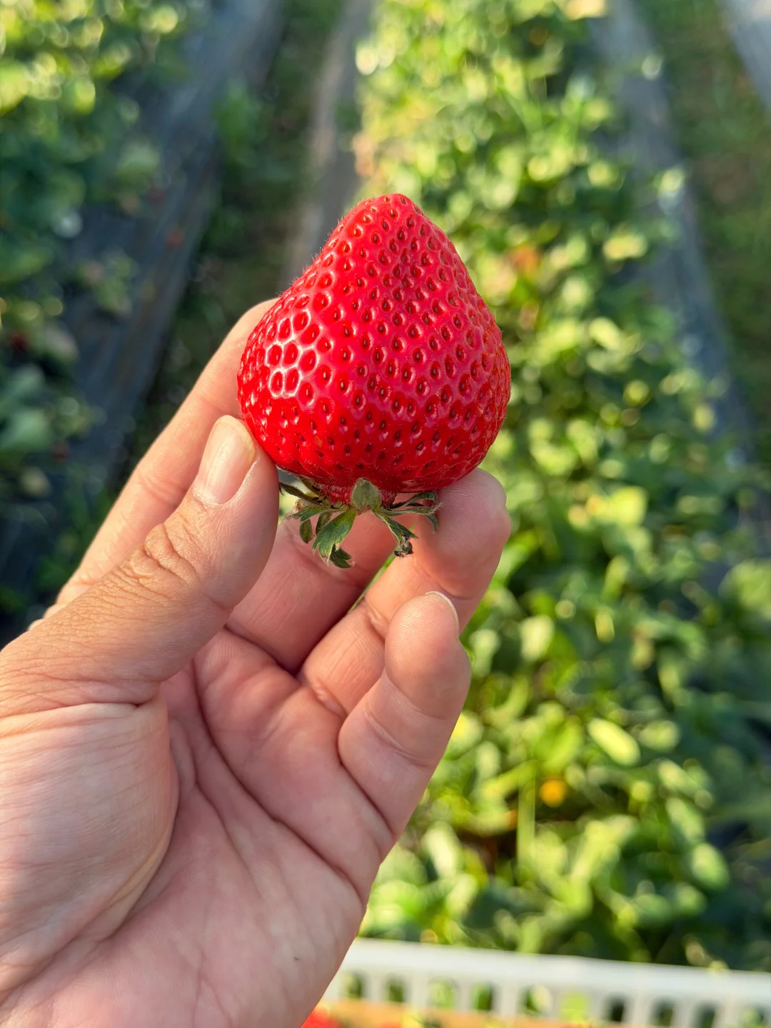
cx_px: 386
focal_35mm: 48
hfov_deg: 30.3
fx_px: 1425
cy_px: 514
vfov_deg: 39.7
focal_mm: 6.76
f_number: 1.78
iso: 64
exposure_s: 1/545
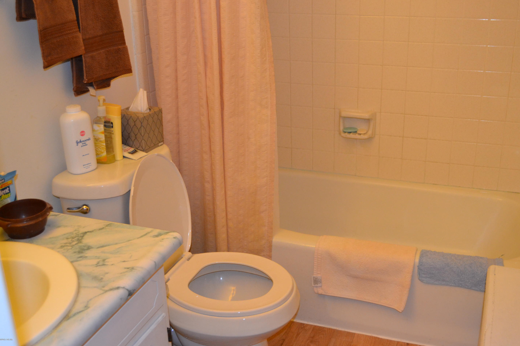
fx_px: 592
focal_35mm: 41
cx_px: 272
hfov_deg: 47.4
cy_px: 169
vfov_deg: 32.6
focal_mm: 26
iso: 1400
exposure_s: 1/60
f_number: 4.2
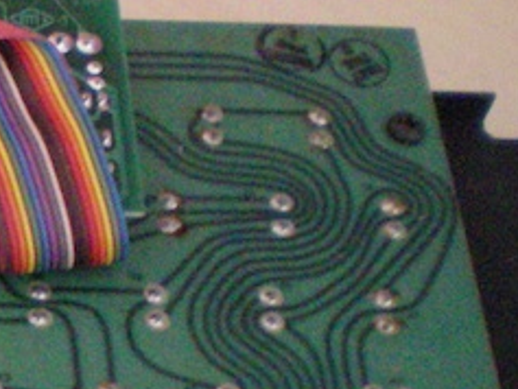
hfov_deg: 11.8
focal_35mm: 157
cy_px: 275
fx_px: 2351
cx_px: -357
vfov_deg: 9.5
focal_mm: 6.3
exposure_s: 1/50
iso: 400
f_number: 3.1
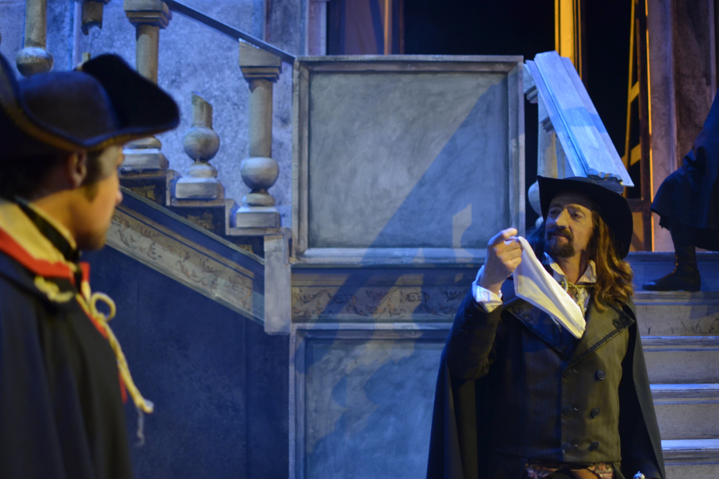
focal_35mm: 54
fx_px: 1069
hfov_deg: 37.2
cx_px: 360
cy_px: 241
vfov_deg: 25.3
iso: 1600
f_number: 1.8
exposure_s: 1/80
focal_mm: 35
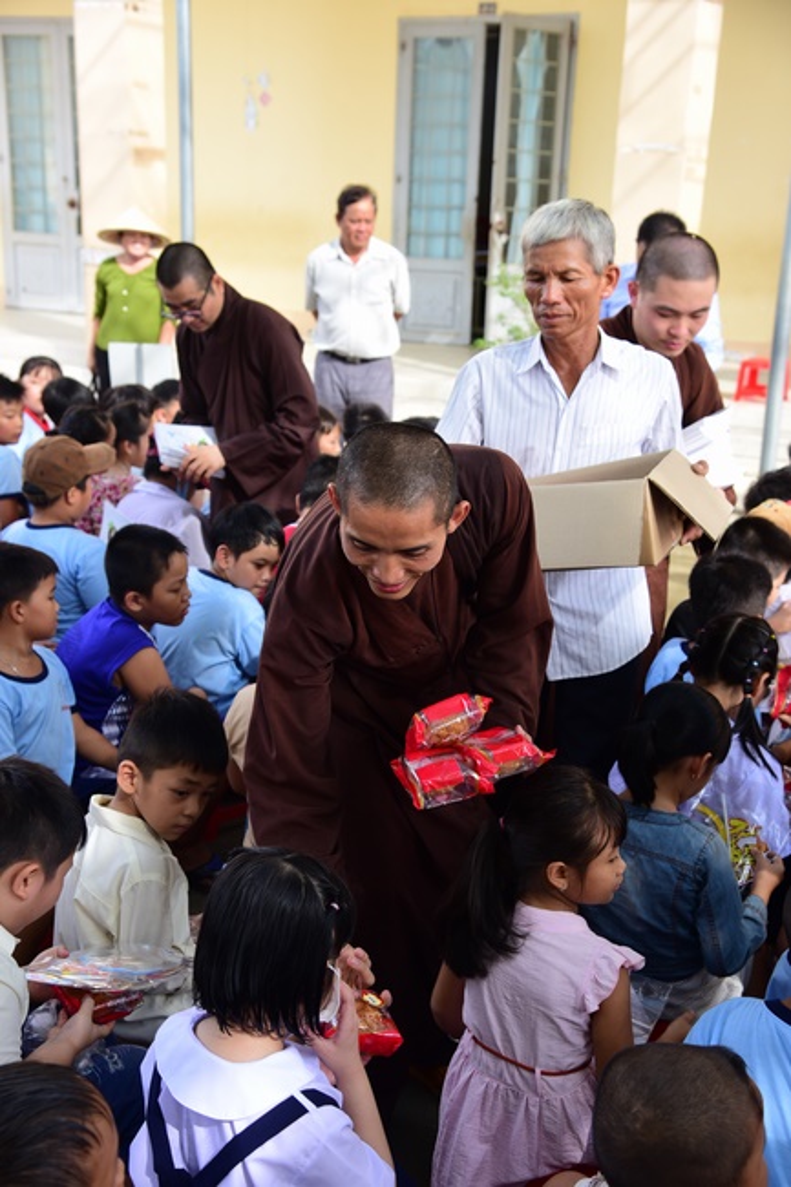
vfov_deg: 41.1
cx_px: 396
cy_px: 594
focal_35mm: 48
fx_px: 1583
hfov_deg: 28.1
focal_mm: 48
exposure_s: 1/100
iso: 160
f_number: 5.6
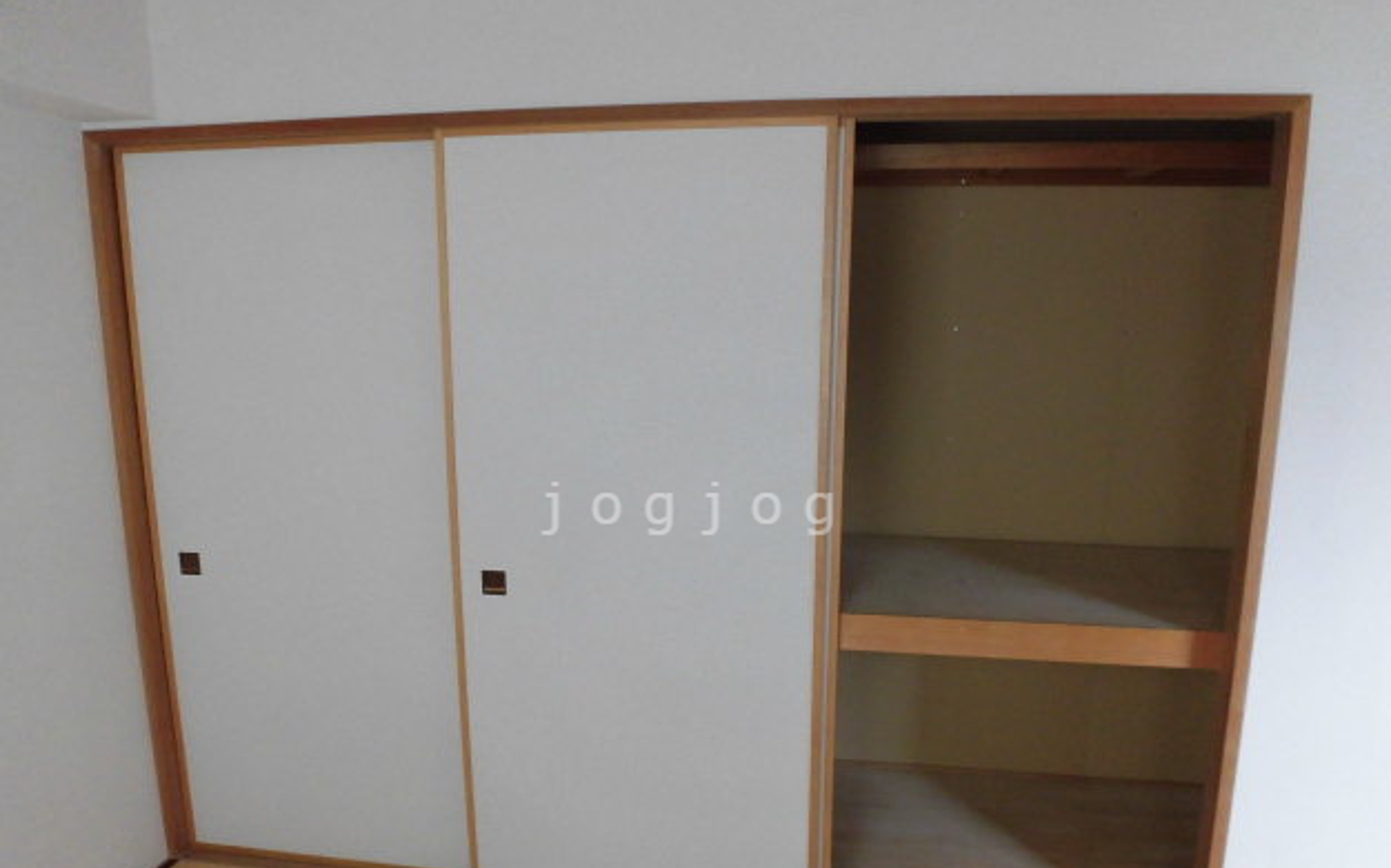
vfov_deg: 47.4
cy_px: 508
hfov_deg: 70.4
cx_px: 693
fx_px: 985
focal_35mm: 26
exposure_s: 1/50
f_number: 3.1
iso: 200
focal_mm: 4.3
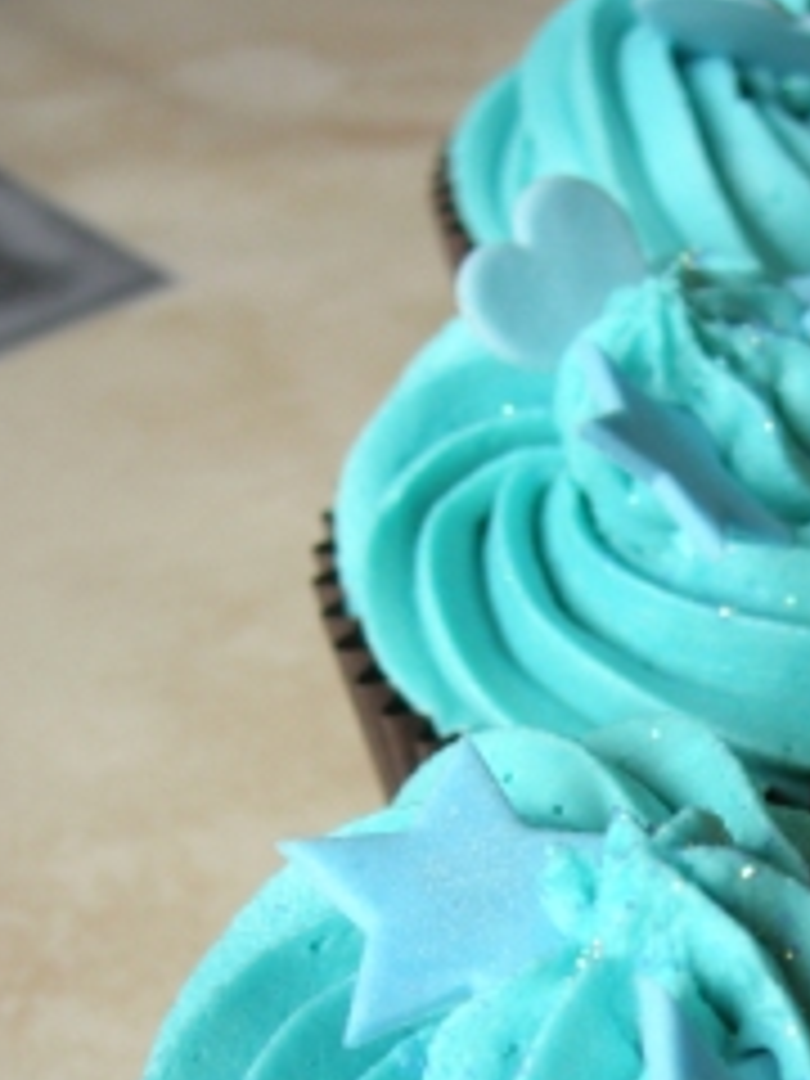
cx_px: 693
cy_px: 896
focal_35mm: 71
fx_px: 2215
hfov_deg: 20.4
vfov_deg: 26.8
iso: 64
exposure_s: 1/49.3
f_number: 2.8
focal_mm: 7.8
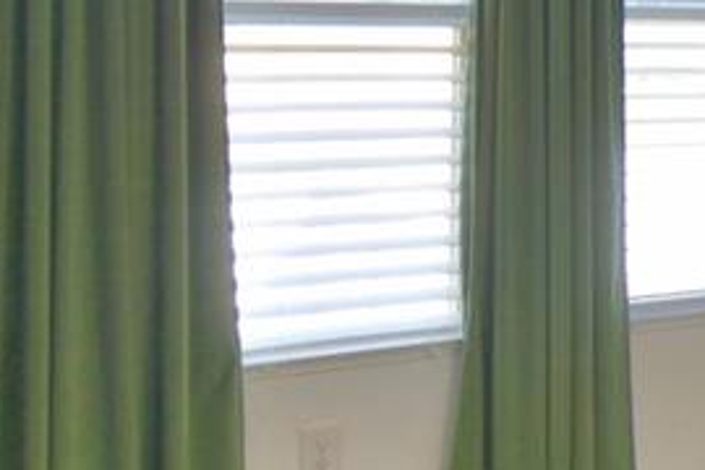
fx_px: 1743
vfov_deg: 15.2
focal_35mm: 89
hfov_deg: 17.7
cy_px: 73
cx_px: 1319
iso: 200
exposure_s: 1/50
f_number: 4.5
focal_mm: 10
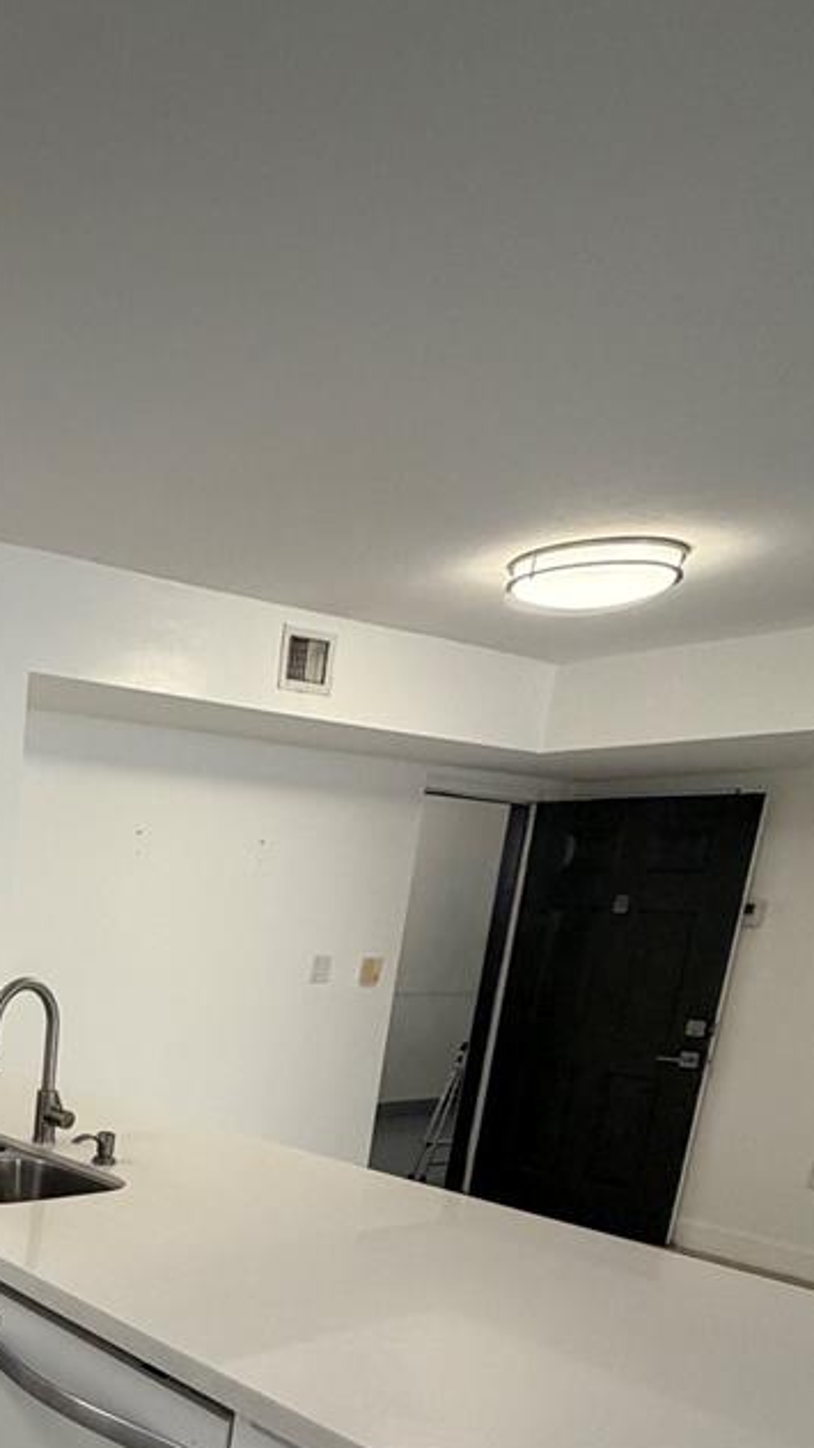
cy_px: 1152
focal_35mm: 29
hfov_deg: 33.1
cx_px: -156
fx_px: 1113
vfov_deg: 60.9
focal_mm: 2.22
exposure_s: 1/120
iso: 200
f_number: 2.2
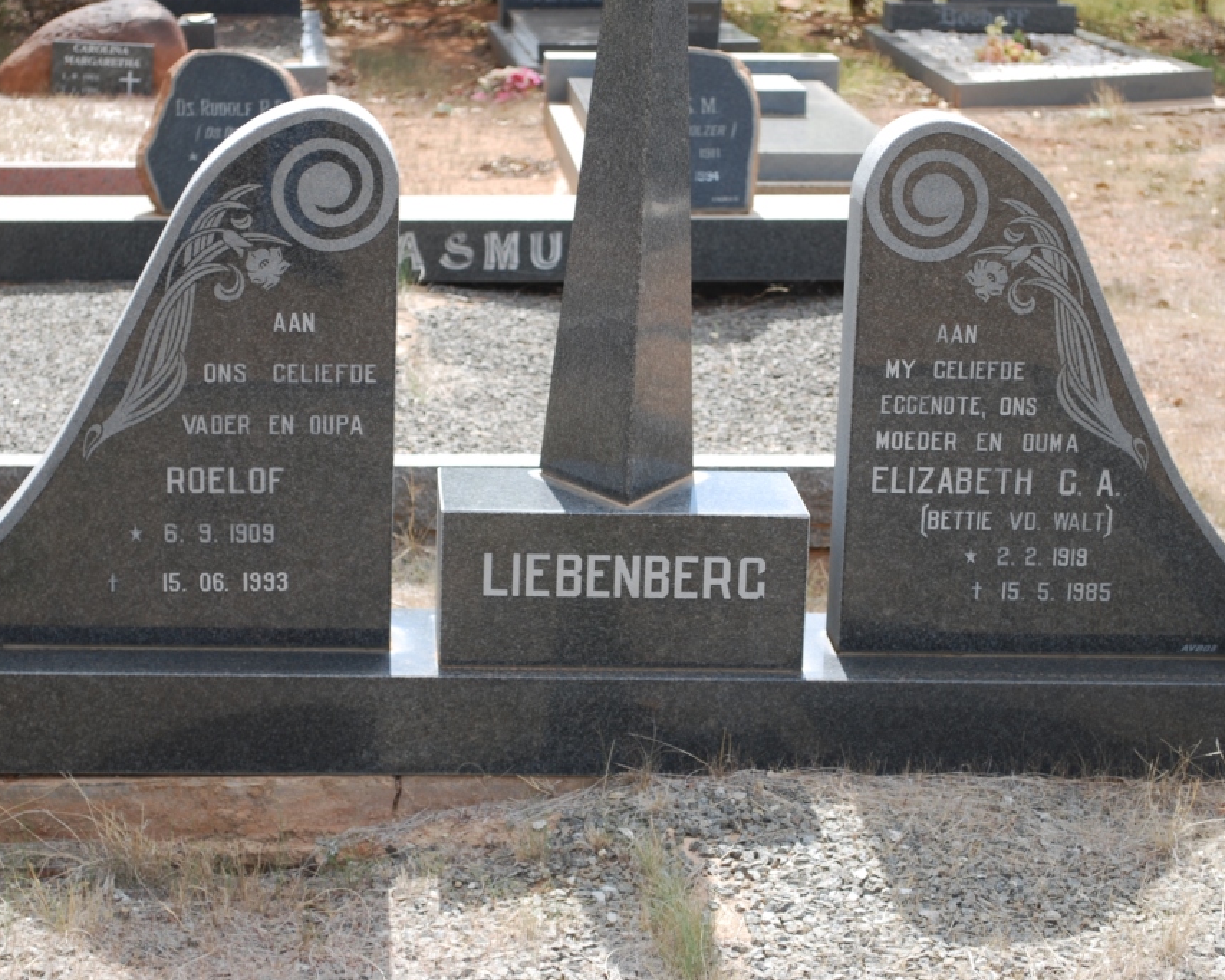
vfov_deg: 17.5
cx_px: 607
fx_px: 3190
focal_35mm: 88
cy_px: 491
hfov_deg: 21.7
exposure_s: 1/160
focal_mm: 52
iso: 100
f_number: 6.3
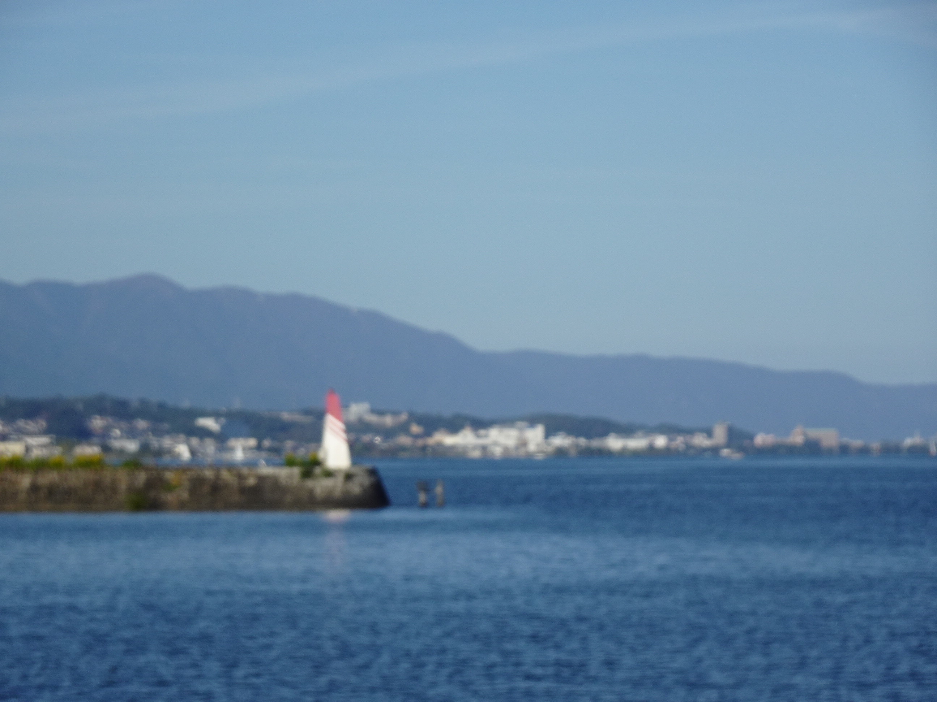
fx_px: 5495
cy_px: 351
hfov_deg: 9.7
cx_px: 468
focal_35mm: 203
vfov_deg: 7.3
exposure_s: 1/640
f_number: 6.3
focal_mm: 32.19
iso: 80
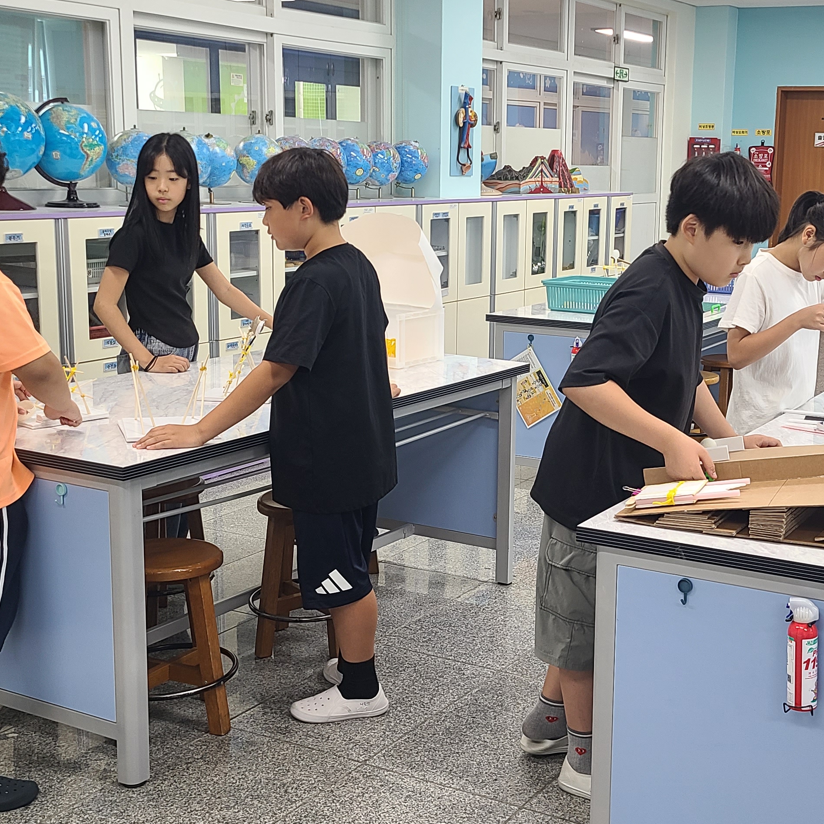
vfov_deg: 34.7
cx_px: 543
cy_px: 420
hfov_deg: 34.4
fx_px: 1320
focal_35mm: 49
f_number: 1.8
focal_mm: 5.4
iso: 80
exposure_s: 1/60
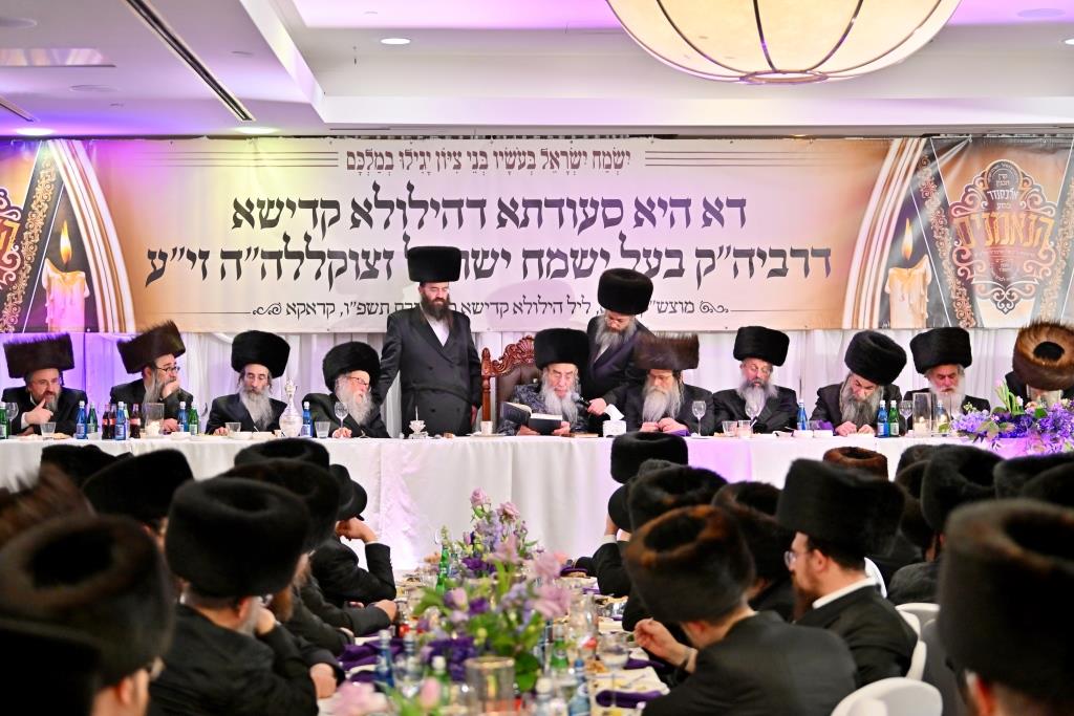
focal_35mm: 70
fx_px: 2088
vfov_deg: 19.5
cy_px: 358
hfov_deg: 28.8
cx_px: 537
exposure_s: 1/160
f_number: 2.8
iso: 800
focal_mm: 70
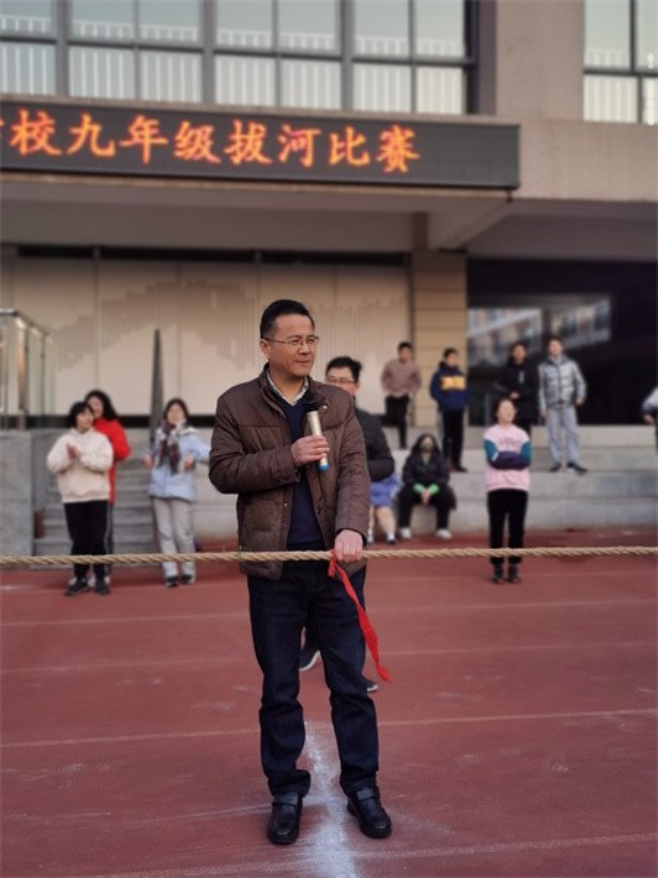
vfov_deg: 50.1
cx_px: 329
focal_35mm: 37
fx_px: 938
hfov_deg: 38.7
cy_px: 439
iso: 50
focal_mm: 5.58
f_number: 1.8
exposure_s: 1/251
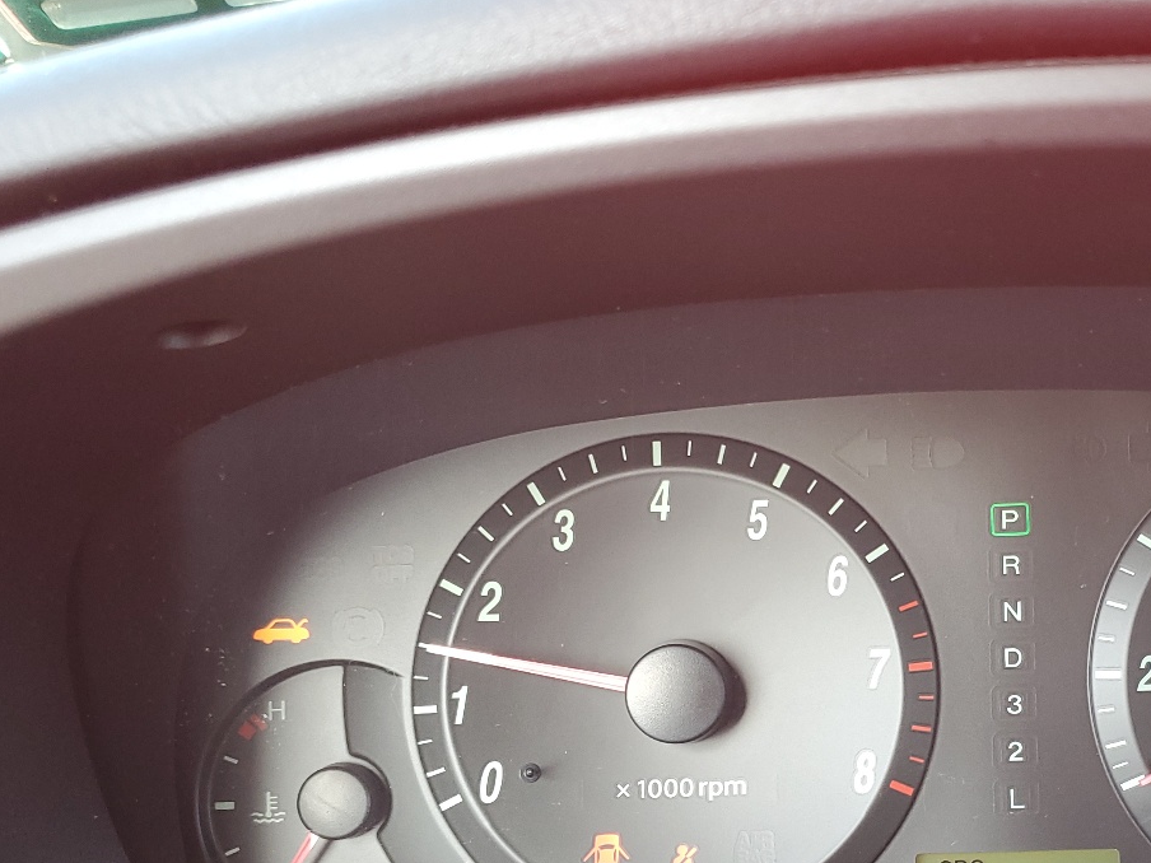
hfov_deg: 39.2
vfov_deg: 30.9
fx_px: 1530
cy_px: 654
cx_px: 965
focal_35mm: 46
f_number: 1.5
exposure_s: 1/60.2
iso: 86
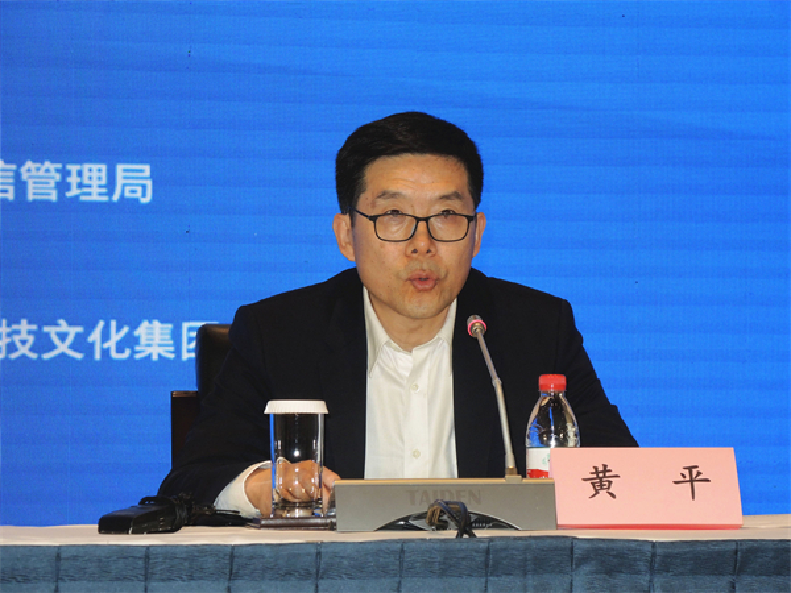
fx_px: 2399
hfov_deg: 18.7
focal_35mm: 105
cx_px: 396
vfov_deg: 14.1
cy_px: 296
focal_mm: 22.1
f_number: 3.5
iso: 400
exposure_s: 1/125
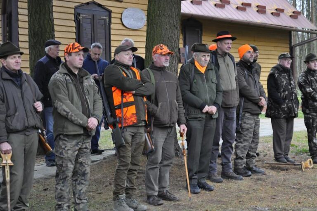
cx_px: 158
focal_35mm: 87
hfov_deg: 23.4
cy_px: 106
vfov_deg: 15.7
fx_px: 765
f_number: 5
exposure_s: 1/60
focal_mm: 58
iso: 1600
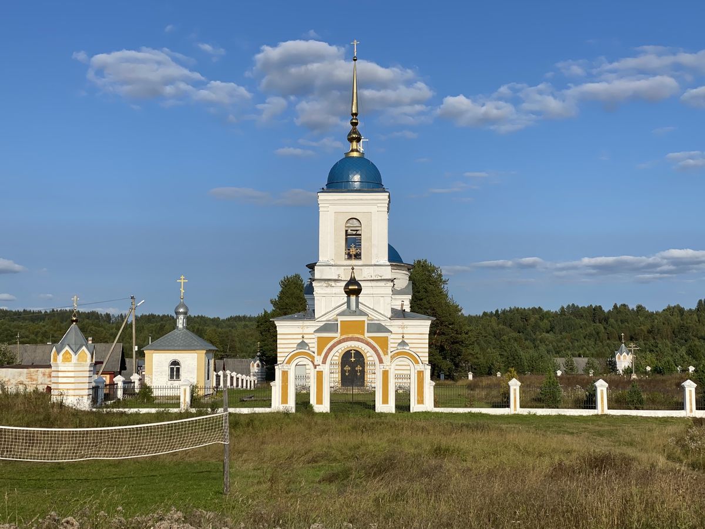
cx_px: 352
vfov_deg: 28.0
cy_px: 264
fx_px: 1059
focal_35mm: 52
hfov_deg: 36.8
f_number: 2
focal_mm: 6
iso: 20
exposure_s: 1/1712
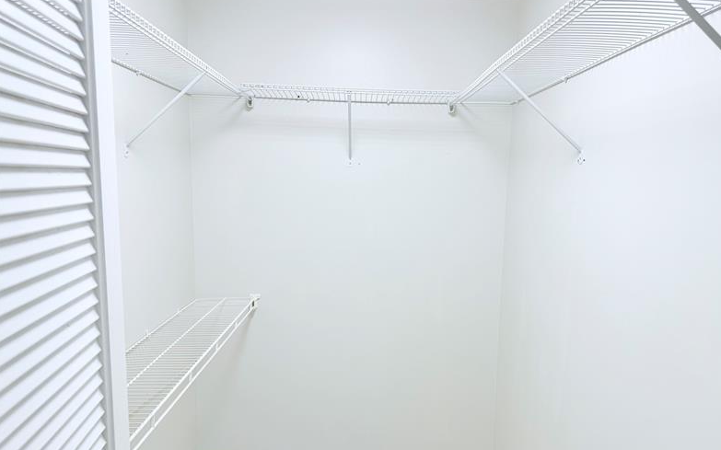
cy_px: 249
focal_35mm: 26
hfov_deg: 70.4
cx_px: 365
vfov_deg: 47.5
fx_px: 511
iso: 100
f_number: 1.78
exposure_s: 1/120
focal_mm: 6.76
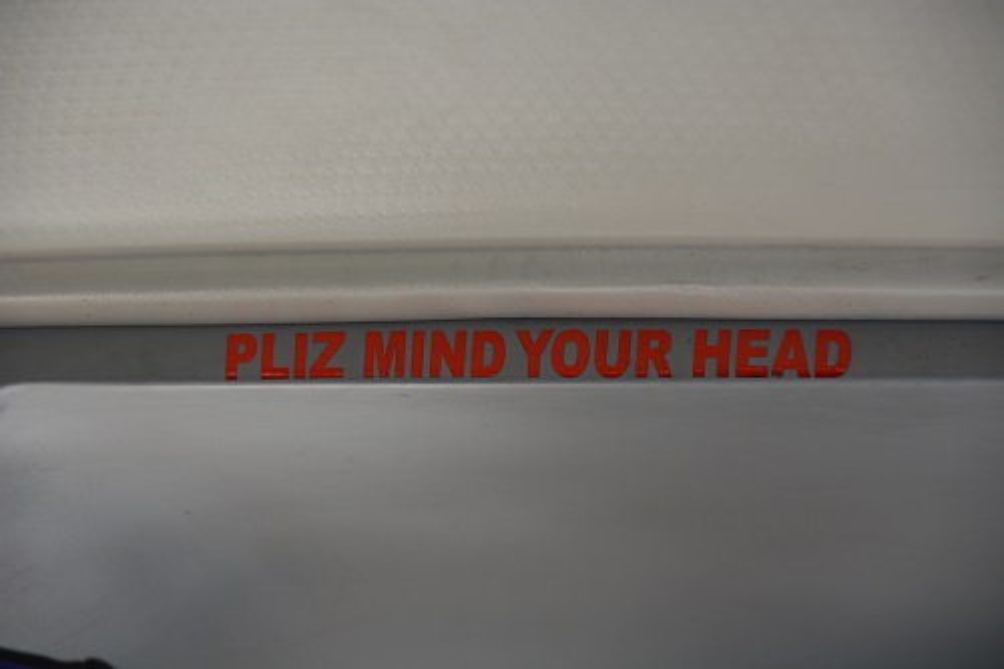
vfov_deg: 8.7
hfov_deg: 13.0
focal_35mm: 158
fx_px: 4391
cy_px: 334
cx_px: 502
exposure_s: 1/125
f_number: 5.6
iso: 400
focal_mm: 105
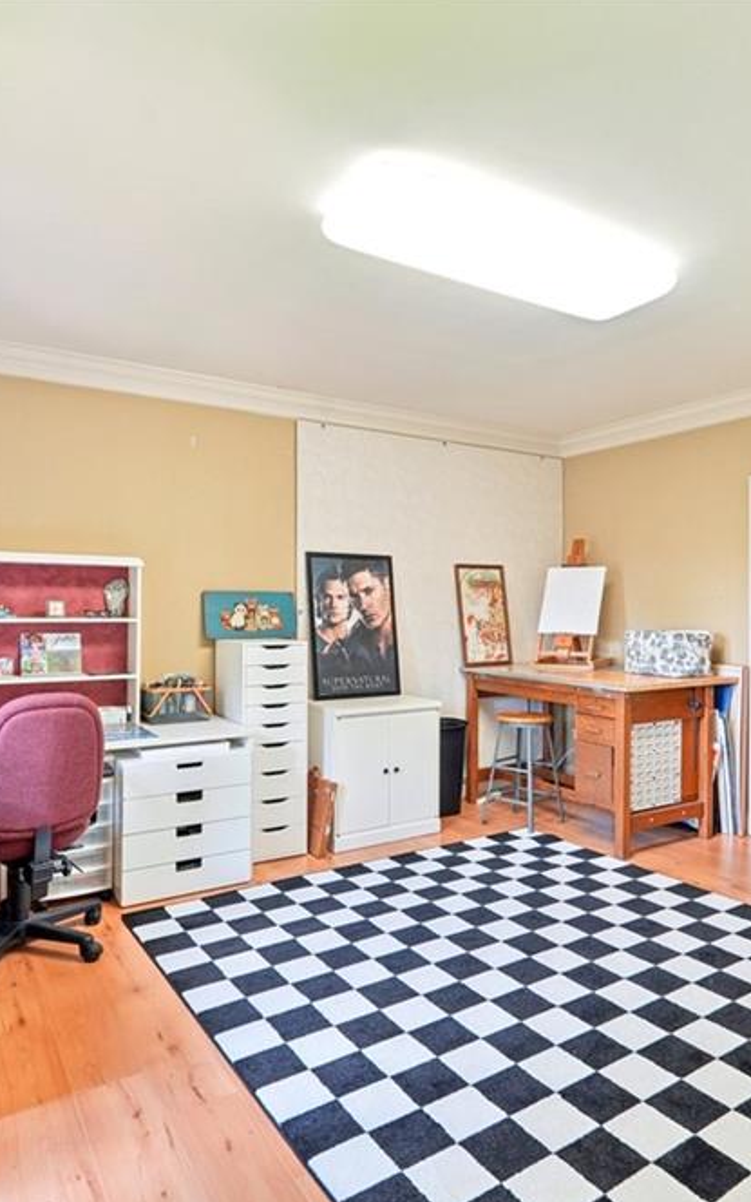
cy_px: 609
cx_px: 422
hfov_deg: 54.9
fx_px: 720
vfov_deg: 79.6
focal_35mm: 22
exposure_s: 1/10
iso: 320
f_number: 8
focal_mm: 14
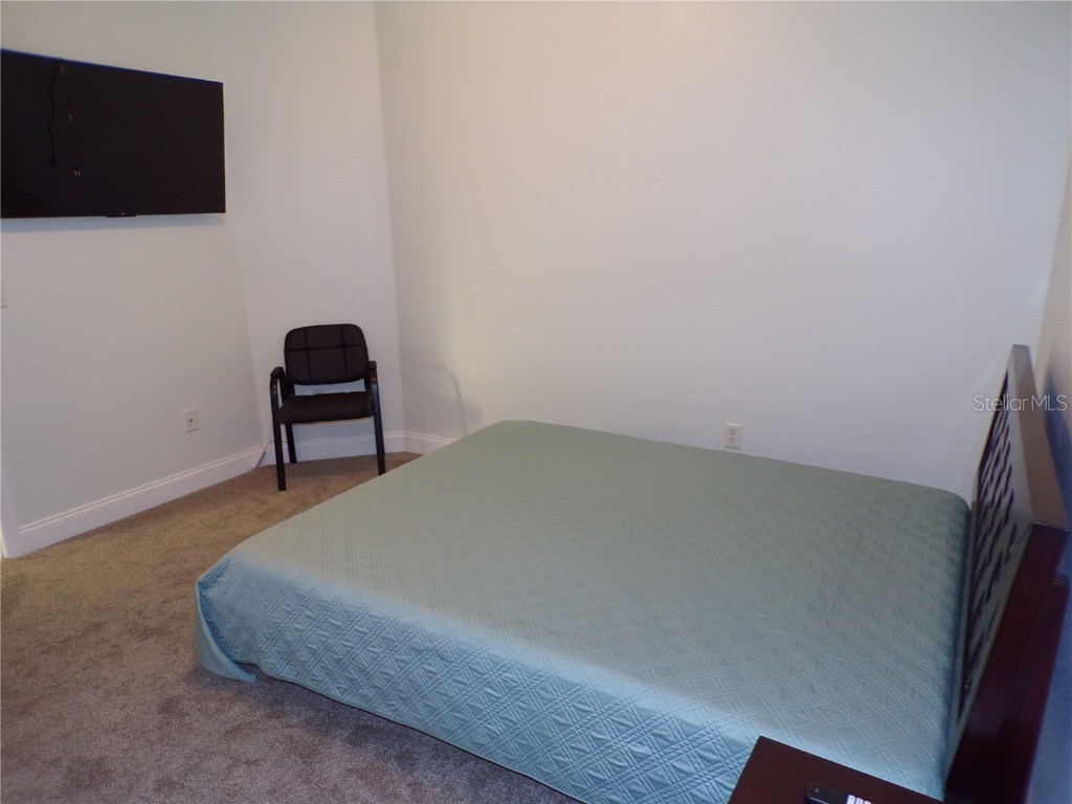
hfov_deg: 71.6
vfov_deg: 56.8
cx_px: 536
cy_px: 402
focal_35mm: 24
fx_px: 743
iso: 200
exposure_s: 1/34
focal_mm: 4.3
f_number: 3
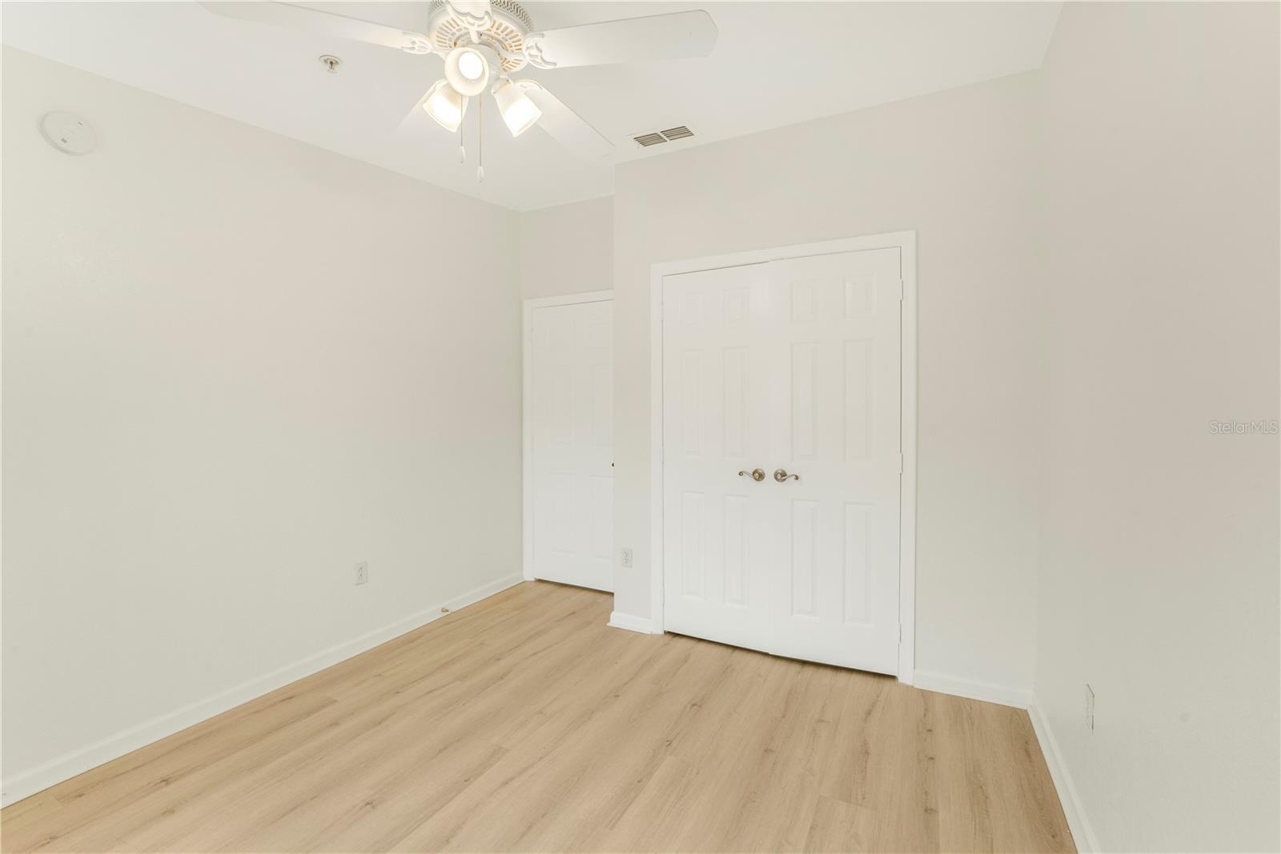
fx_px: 523
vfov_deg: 78.5
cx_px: 640
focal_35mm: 15
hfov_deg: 101.5
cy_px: 427
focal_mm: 14.7
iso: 250
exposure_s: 1/20
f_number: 11
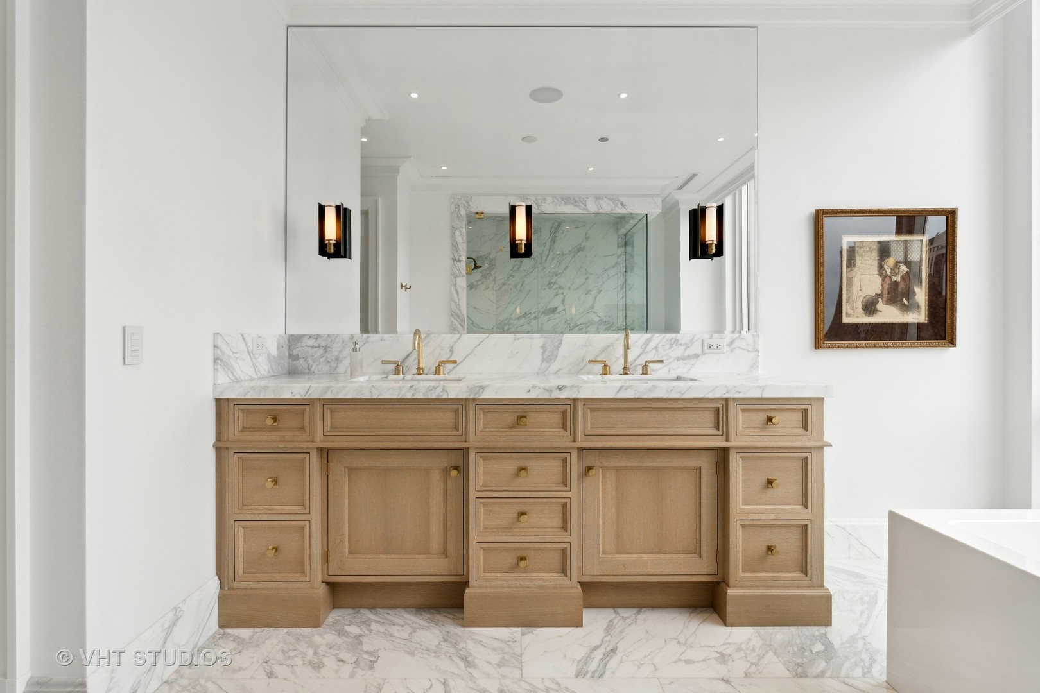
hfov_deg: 90.0
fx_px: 520
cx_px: 520
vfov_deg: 67.4
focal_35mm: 18
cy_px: 346
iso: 320
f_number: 7.1
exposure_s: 1/100
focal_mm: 18
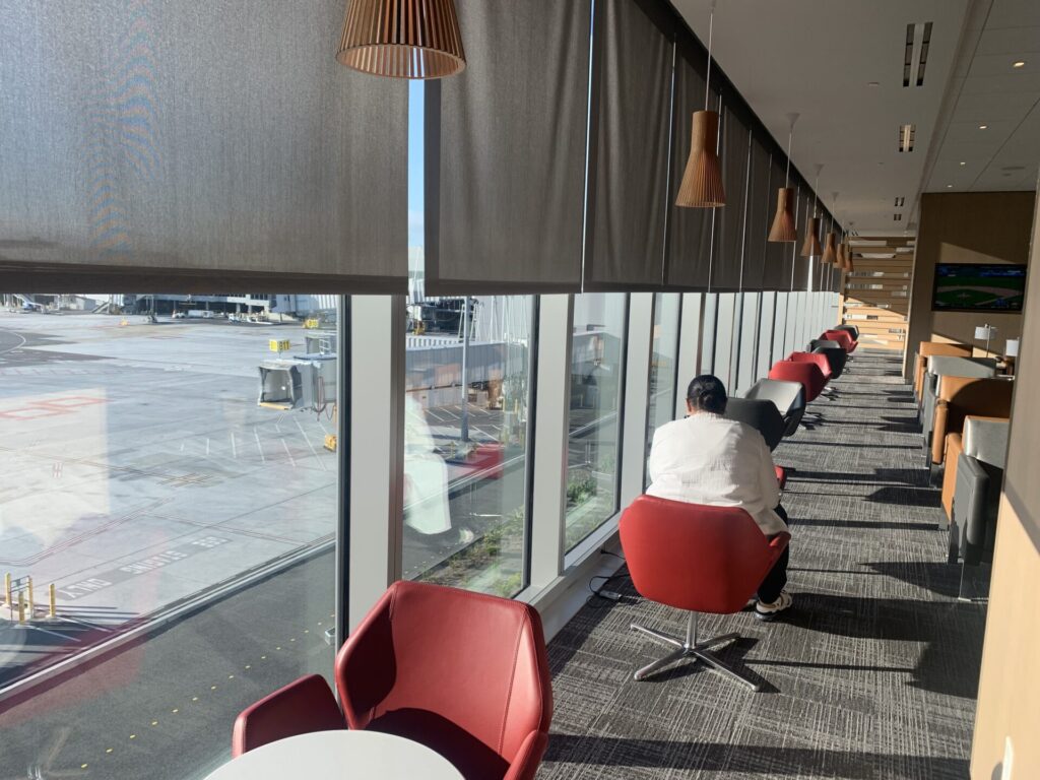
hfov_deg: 67.3
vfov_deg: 53.1
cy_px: 390
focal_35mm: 26
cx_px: 520
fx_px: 781
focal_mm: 4.25
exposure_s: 1/567
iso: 25
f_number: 1.8
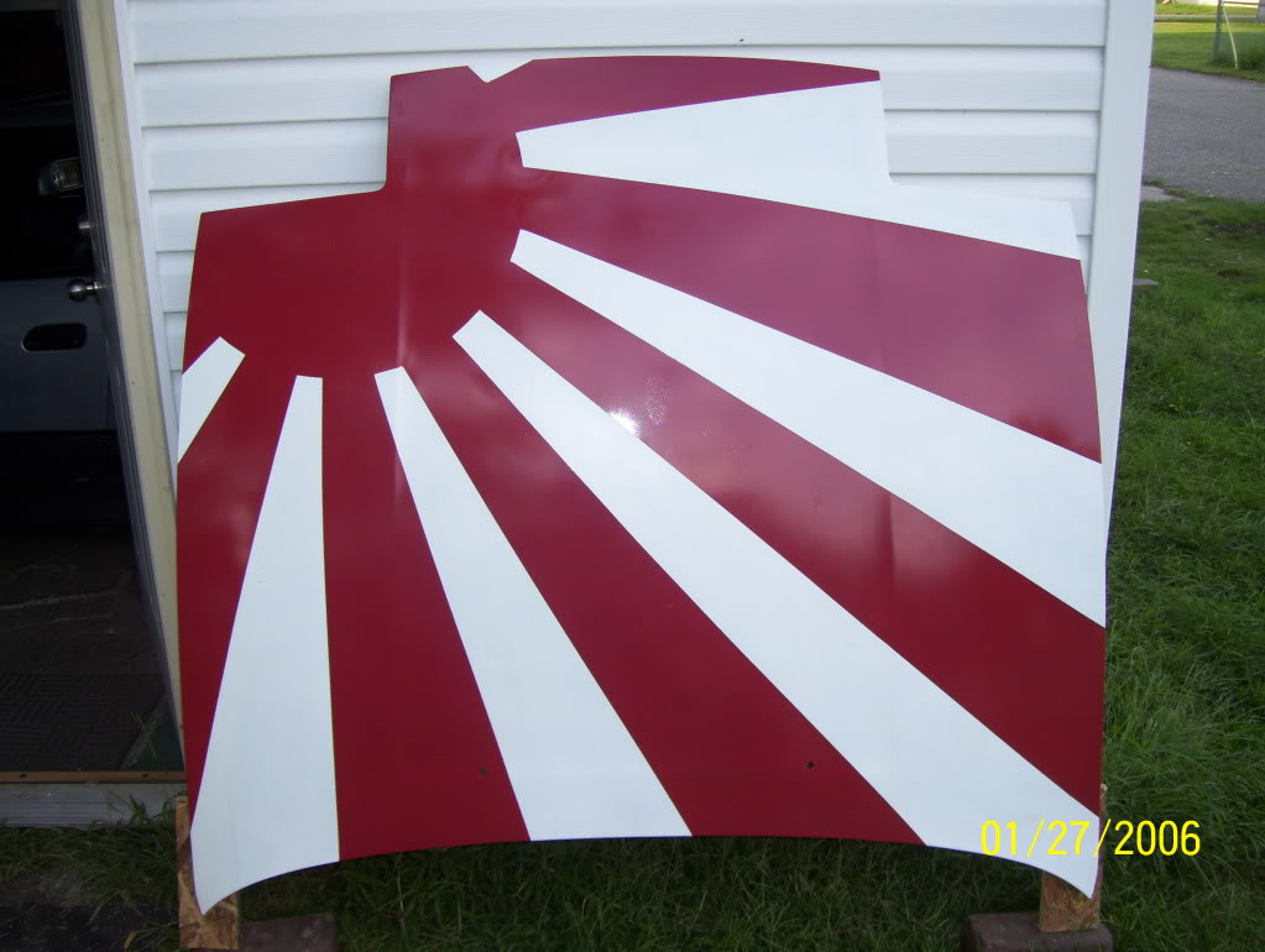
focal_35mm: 36
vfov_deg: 39.7
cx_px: 632
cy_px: 476
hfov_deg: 51.3
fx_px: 1317
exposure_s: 1/100
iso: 80
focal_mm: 6
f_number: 2.7
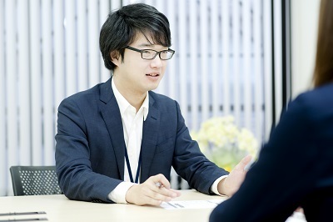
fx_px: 786
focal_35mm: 85
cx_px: 166
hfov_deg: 23.9
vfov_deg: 16.0
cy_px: 111
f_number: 2.8
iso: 400
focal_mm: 85
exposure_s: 1/125
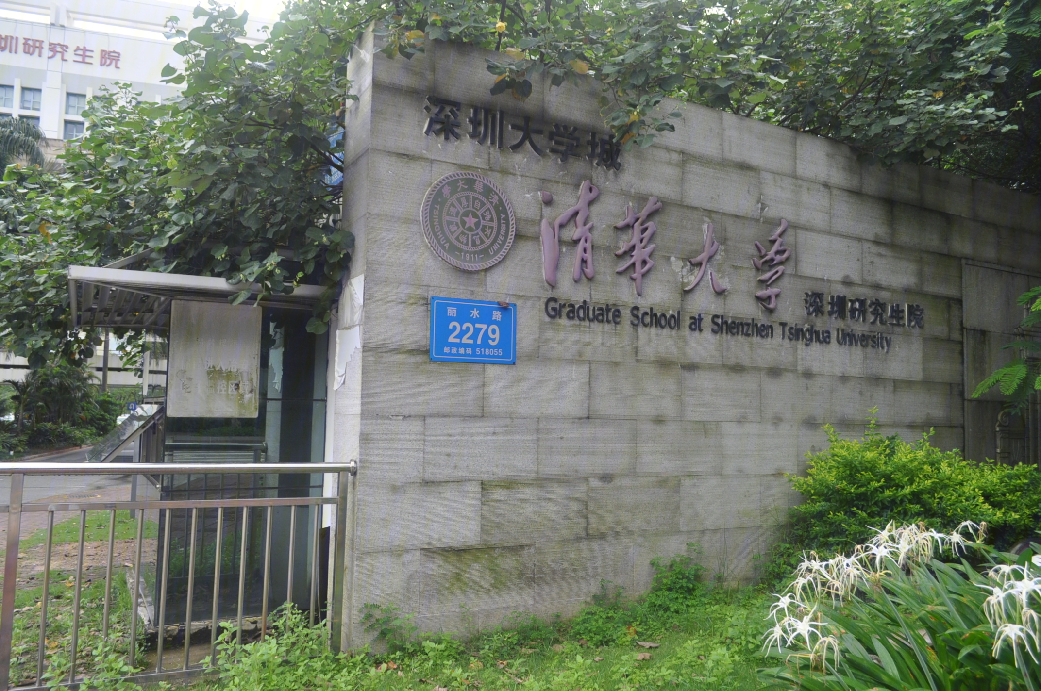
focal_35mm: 27
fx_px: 780
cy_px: 346
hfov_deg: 67.4
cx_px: 520
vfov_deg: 47.8
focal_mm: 18
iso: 360
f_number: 5.6
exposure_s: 1/125
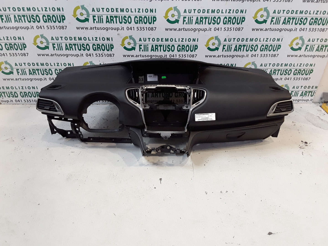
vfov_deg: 45.4
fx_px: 294
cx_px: 164
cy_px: 123
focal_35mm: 31
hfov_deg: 58.4
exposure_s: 1/33
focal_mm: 3.3
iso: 286
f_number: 2.2
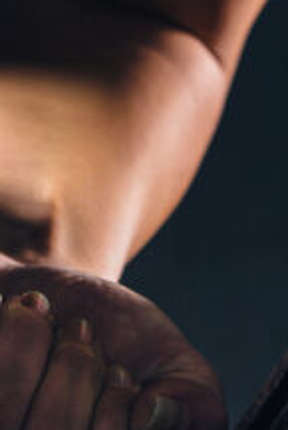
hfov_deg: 4.7
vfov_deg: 7.0
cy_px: -8
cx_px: 154
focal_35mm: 293
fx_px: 3510
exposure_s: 1/200
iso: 100
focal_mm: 62
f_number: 5
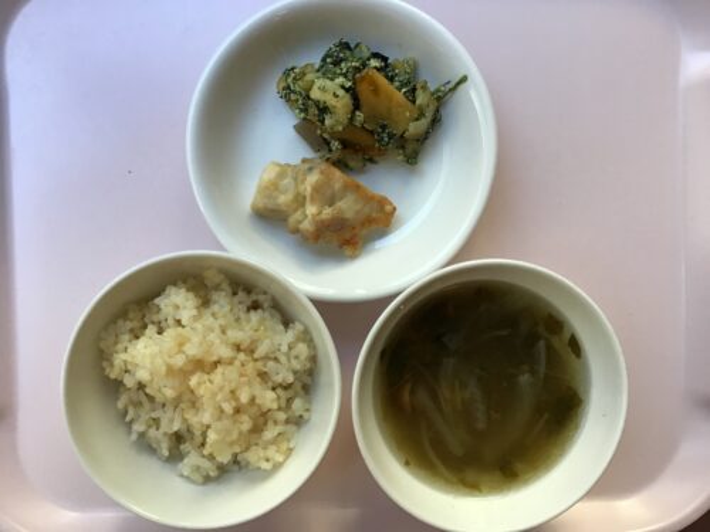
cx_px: 355
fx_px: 636
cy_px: 266
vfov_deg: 45.4
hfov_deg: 58.4
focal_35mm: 31
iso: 25
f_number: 2.4
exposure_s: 1/30
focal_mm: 3.3
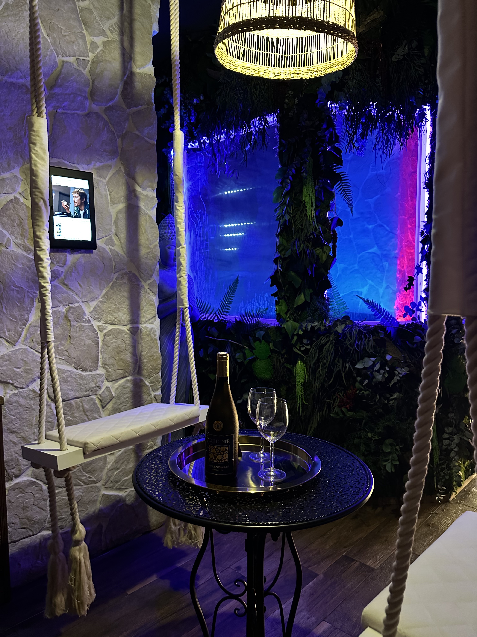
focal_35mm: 24
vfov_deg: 71.6
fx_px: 441
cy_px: 318
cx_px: 238
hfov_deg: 56.8
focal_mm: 6.86
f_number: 1.78
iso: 1600
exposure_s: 1/25
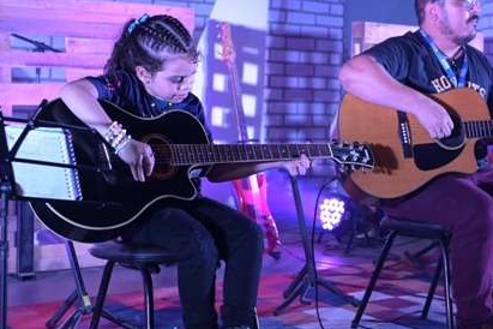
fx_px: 1000
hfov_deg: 27.6
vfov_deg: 18.7
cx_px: 315
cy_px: 192
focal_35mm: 73
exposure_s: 1/200
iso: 1000
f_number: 3.2
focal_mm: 35
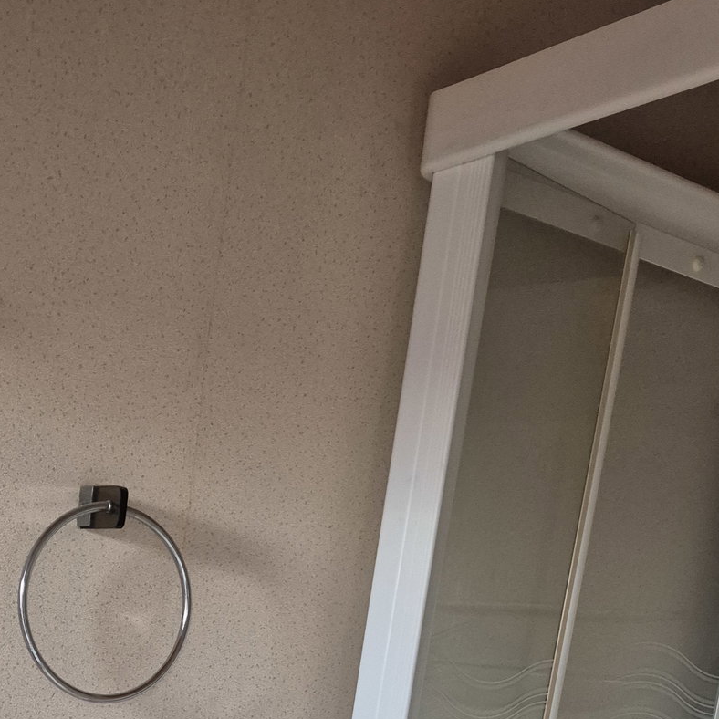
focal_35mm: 55
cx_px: 40
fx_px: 1292
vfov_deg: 26.7
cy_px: 916
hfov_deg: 29.5
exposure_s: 1/100
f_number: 1.8
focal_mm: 5.4
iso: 1000
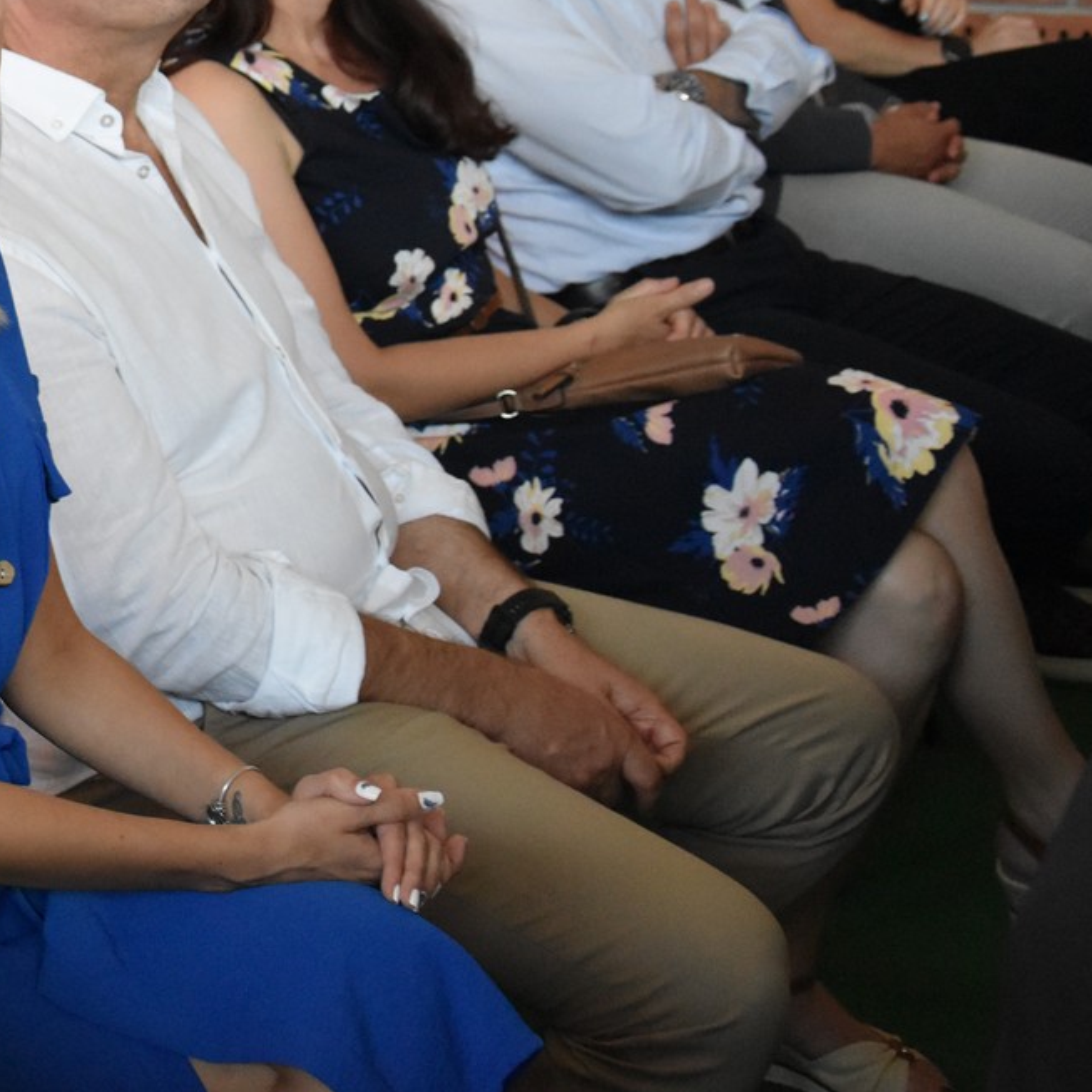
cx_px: -125
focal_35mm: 100
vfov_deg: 17.3
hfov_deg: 16.8
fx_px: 3569
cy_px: 299
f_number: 4.2
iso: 3200
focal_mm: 32
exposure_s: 1/160
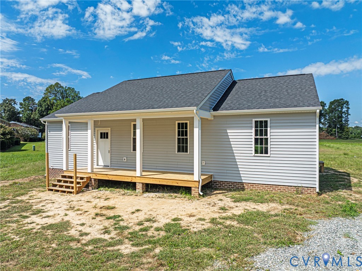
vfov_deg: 56.7
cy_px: 136
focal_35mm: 24
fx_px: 251
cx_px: 181
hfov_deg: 71.6
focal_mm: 12.29
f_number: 2.8
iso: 100
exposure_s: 1/80
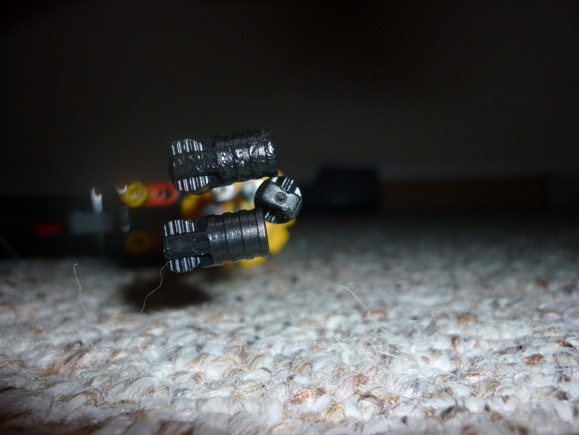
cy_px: 218
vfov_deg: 42.9
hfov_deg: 55.4
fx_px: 552
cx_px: 290
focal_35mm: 33
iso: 100
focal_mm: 5.5
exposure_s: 1/125
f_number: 2.8
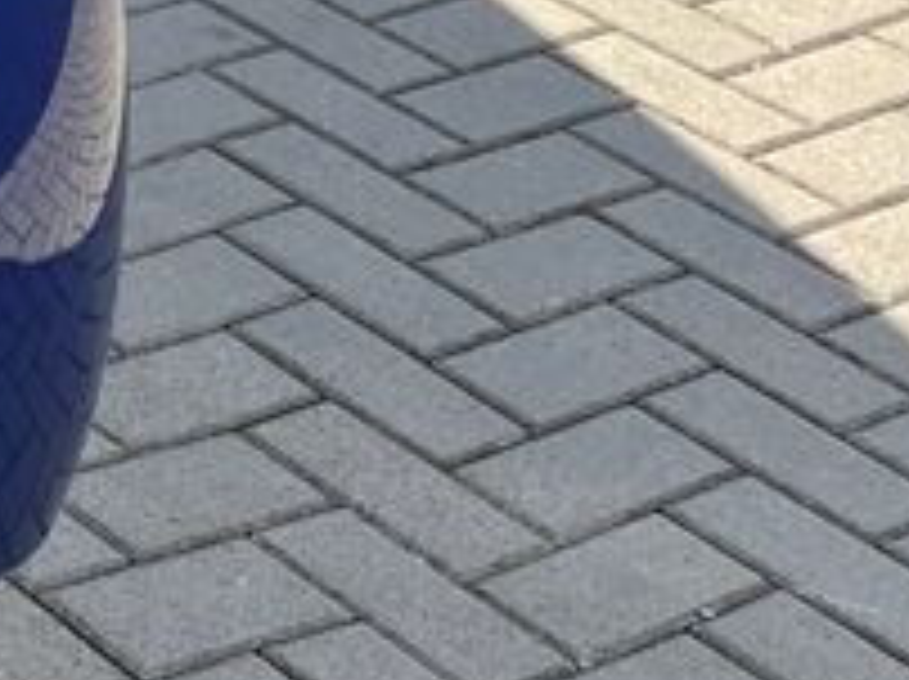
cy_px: -621
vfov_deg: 10.4
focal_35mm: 132
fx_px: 3462
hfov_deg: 11.8
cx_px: -1368
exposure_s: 1/1422
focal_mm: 5.1
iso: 50
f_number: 1.6
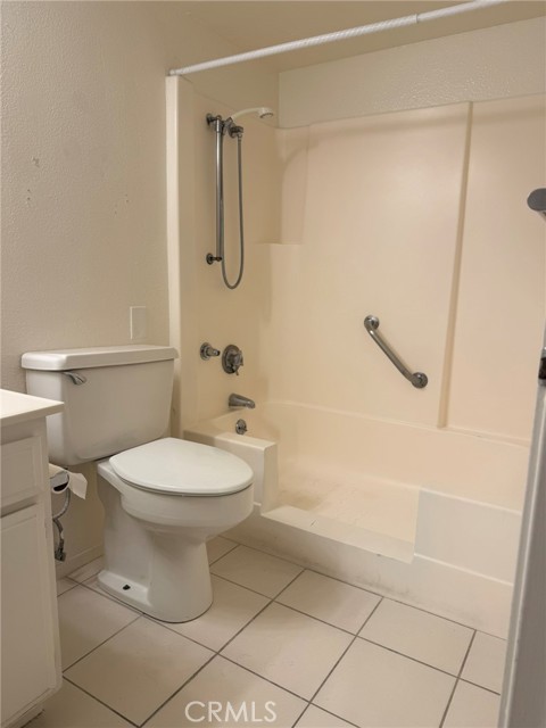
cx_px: 273
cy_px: 364
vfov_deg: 71.6
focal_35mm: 24
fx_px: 505
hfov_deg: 56.8
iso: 64
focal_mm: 6.76
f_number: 1.78
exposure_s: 1/120
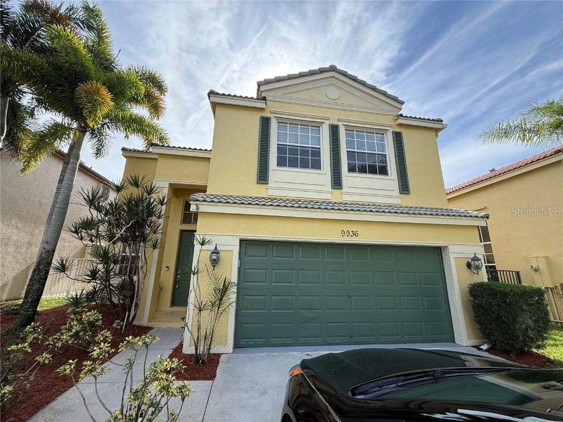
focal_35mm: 14
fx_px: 228
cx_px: 282
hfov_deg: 102.1
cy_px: 211
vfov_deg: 85.7
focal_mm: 2.22
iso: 64
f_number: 2.2
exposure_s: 1/914
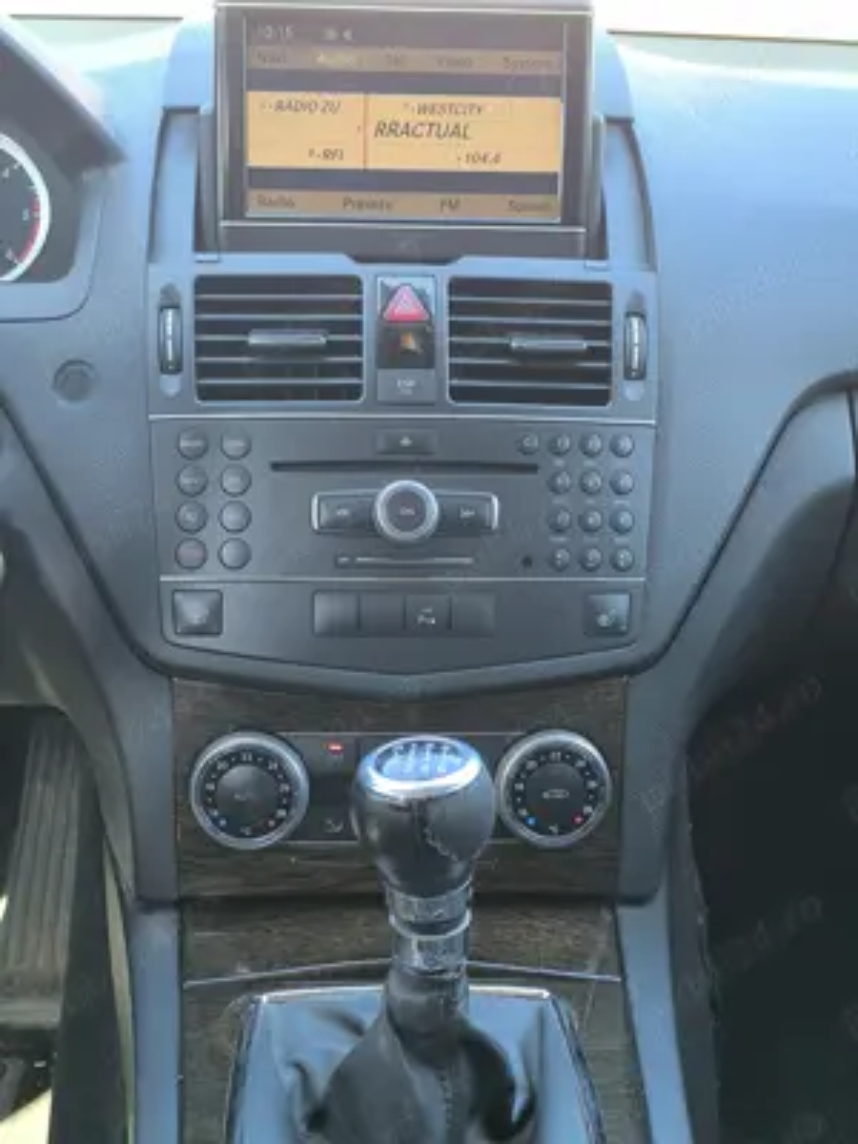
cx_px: 429
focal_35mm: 46
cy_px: 572
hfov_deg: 31.5
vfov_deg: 41.2
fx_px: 1520
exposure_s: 1/100
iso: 320
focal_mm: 6.14
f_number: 1.65
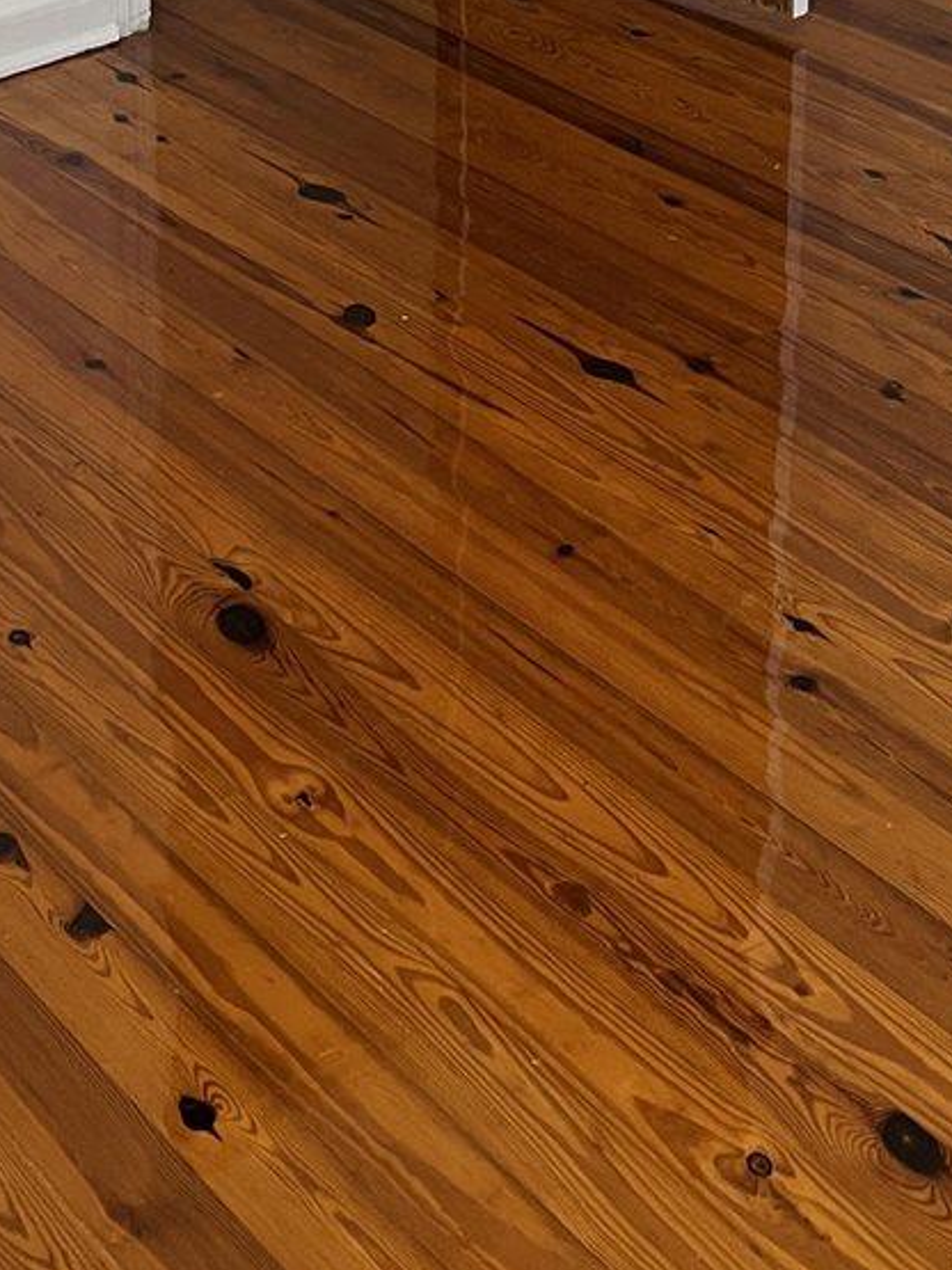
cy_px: -378
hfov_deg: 20.4
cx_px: 359
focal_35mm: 72
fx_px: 2641
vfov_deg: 23.8
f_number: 1.5
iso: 160
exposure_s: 1/60
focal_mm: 5.7
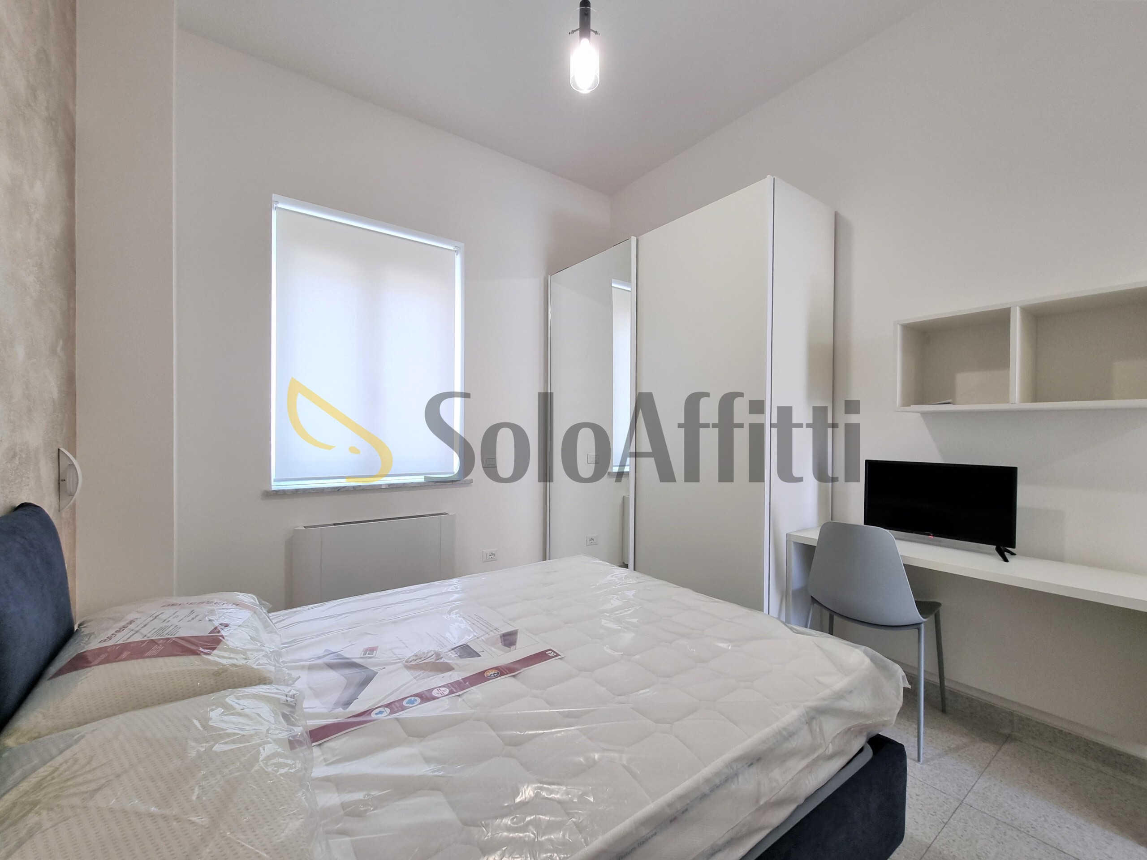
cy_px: 430
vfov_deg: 89.9
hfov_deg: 106.2
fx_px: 431
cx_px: 574
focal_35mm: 13
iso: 80
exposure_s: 1/100
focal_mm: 2.2
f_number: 2.2
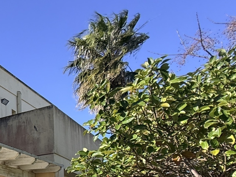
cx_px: -136
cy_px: 196
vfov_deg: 28.0
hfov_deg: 26.2
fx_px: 320
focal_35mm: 47
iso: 50
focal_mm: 2.22
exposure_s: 1/1259
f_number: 2.2
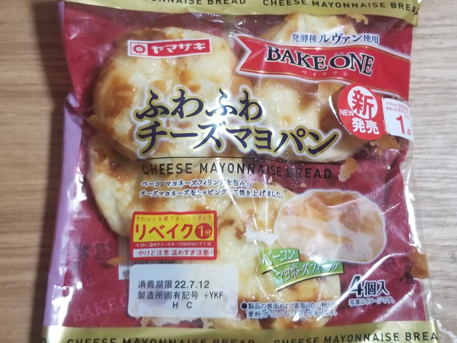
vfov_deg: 53.1
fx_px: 343
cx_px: 228
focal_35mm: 26
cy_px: 172
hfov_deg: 67.3
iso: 160
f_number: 1.7
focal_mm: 4.25
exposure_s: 1/33
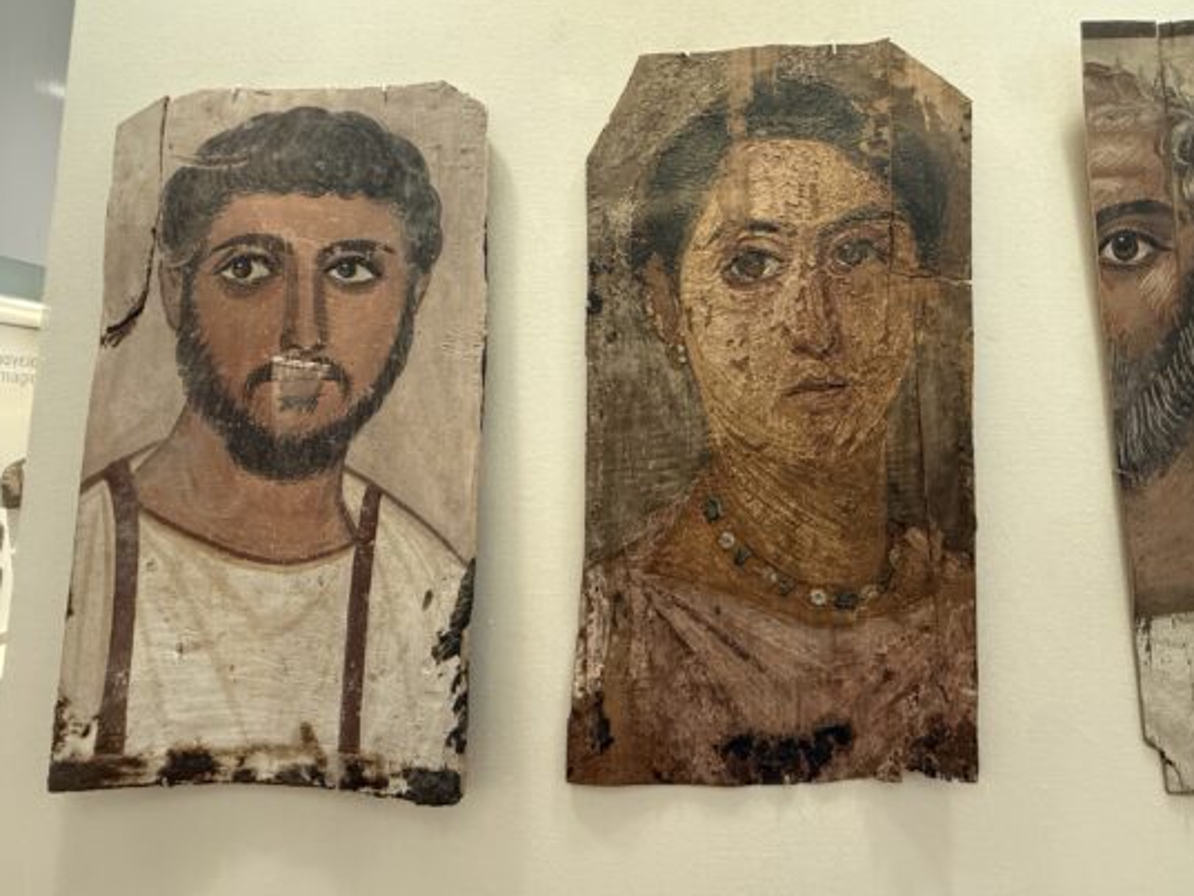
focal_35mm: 18
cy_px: 422
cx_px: 694
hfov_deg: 87.0
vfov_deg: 71.6
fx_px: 621
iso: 500
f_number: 2.2
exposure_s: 1/50
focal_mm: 2.22
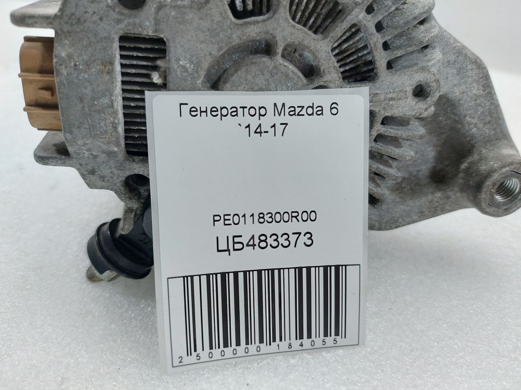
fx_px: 361
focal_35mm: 24
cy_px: 195
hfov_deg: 71.6
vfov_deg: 56.8
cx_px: 260
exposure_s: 1/50
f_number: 1.8
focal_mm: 5.23
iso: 64
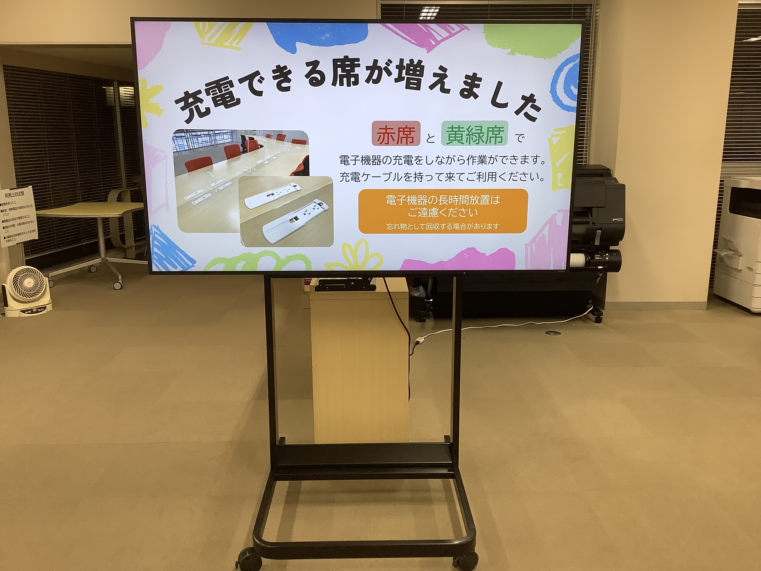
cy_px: 286
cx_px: 380
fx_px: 682
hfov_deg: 58.4
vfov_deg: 45.4
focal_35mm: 31
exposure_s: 1/100
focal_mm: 3.3
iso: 80
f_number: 2.4
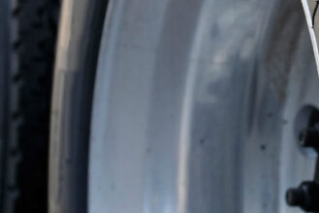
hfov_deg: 14.1
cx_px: 287
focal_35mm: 145
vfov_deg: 9.4
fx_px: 1280
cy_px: -29
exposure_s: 1/320
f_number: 4
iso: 400
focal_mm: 31
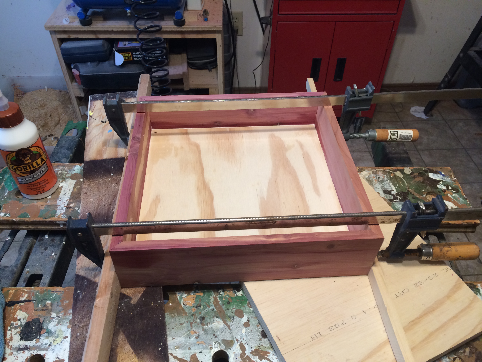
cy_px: 181
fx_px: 404
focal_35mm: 29
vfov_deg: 48.2
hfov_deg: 61.7
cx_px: 241
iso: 80
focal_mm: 4.15
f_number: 2.2
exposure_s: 1/30
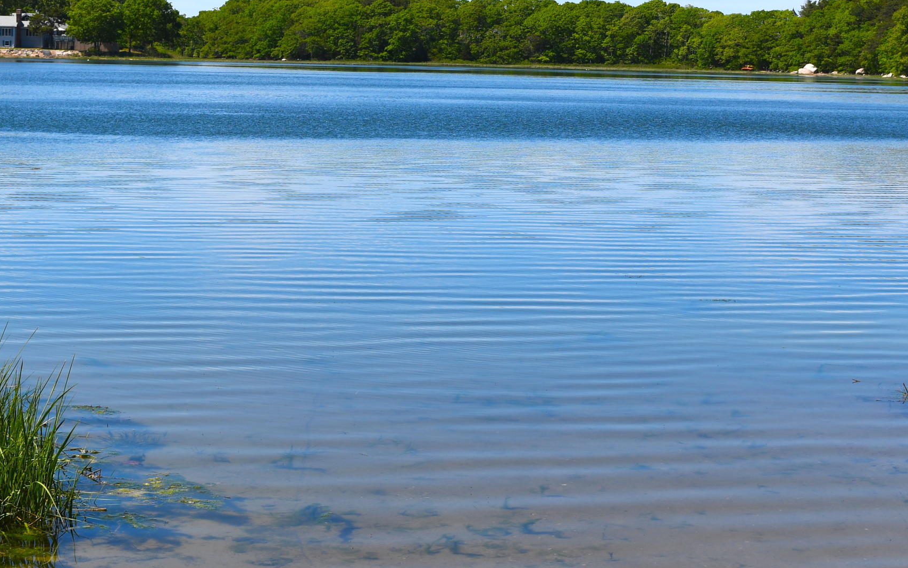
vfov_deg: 15.1
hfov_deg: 24.0
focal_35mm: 86
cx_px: 573
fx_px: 2128
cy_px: 138
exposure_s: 1/400
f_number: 10
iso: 100
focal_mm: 32
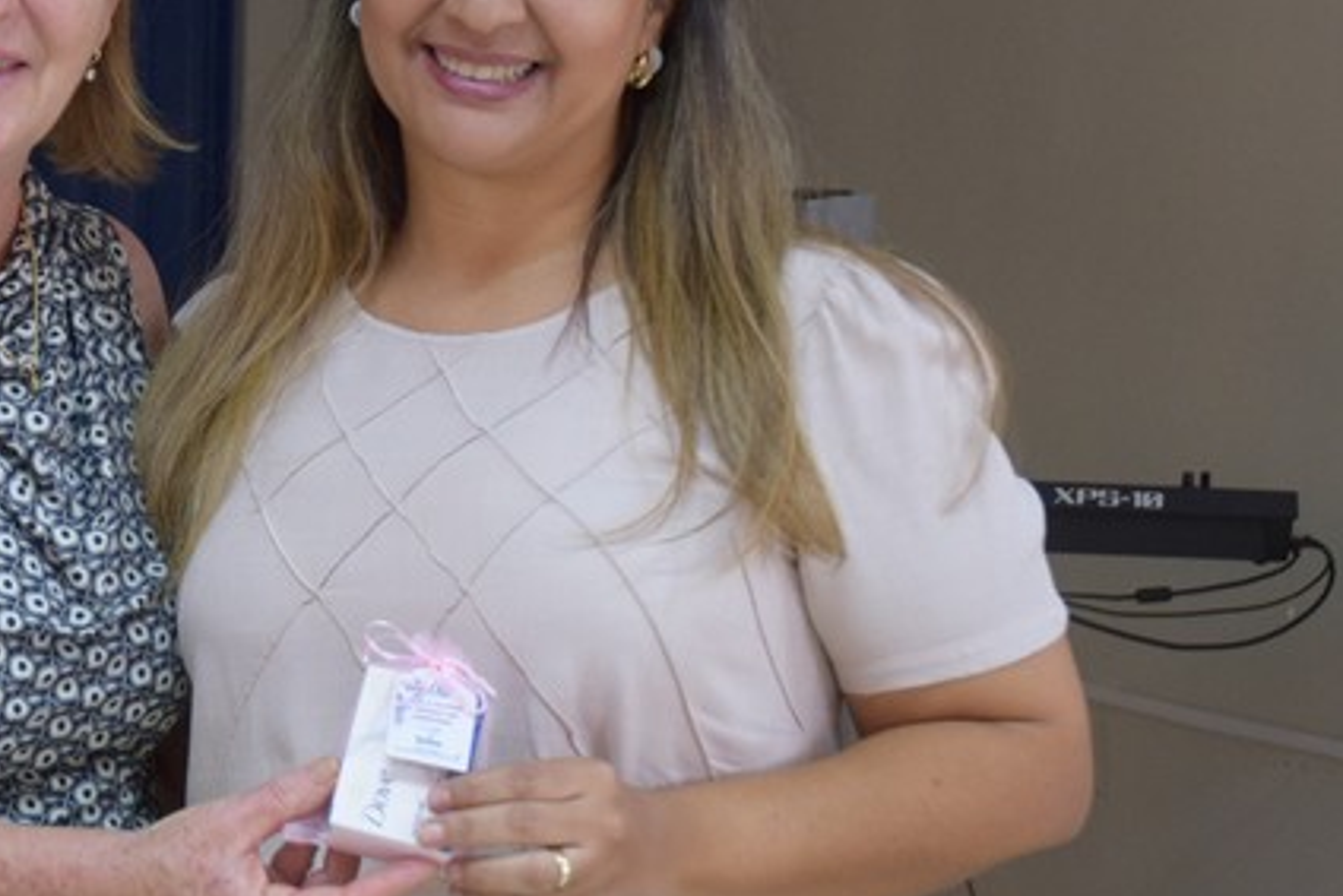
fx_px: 4030
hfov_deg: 18.8
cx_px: 314
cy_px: 389
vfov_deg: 12.7
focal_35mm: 108
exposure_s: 1/60
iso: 1600
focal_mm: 34
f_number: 4
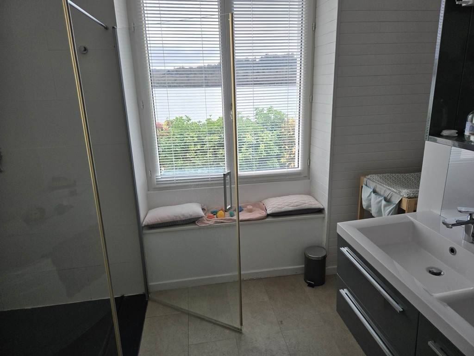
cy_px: 178
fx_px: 315
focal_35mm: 23
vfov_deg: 58.9
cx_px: 237
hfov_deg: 73.9
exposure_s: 1/508
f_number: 1.8
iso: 100
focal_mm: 5.4
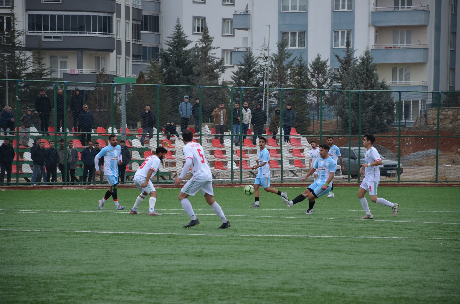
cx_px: 230
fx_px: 2677
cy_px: 152
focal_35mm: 210
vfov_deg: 6.5
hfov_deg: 9.8
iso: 250
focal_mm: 140
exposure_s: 1/500
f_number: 5.6
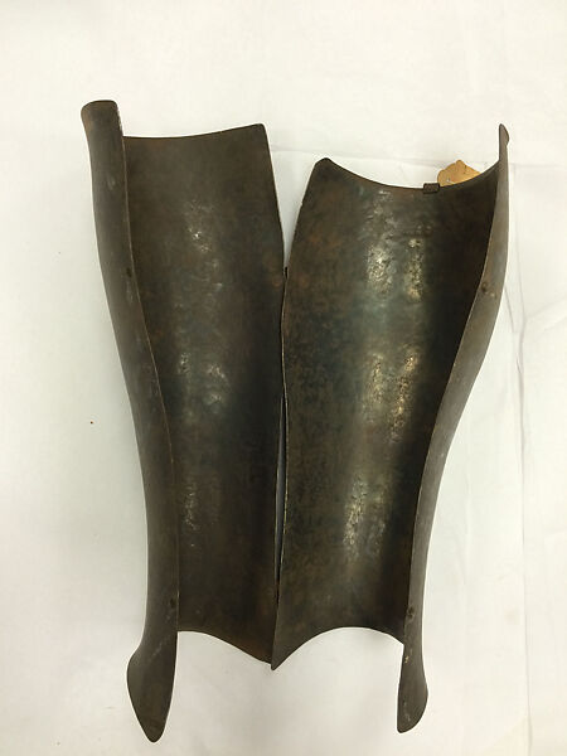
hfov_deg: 48.2
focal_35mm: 29
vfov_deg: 61.7
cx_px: 284
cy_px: 378
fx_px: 633
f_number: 2.2
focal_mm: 4.15
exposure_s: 1/30
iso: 80
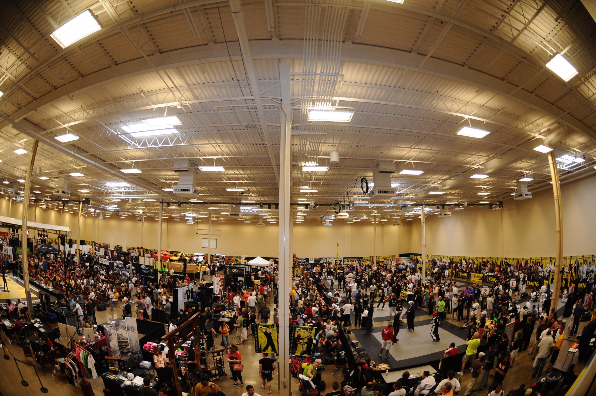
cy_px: 198
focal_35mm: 16
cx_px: 298
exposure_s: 1/200
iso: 500
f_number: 3.5
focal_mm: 10.5
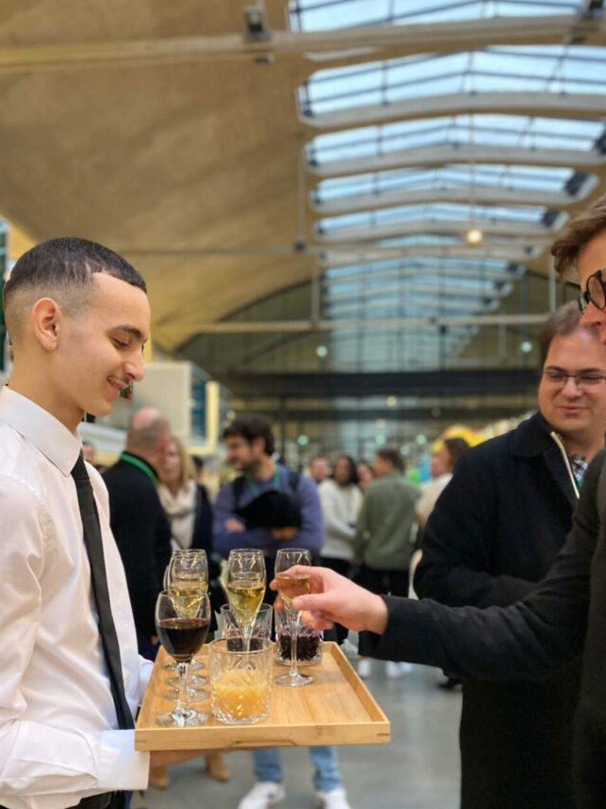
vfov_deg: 58.1
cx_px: 273
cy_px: 471
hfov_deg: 45.3
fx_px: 724
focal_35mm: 31
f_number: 1.8
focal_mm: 4.25
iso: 500
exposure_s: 1/33
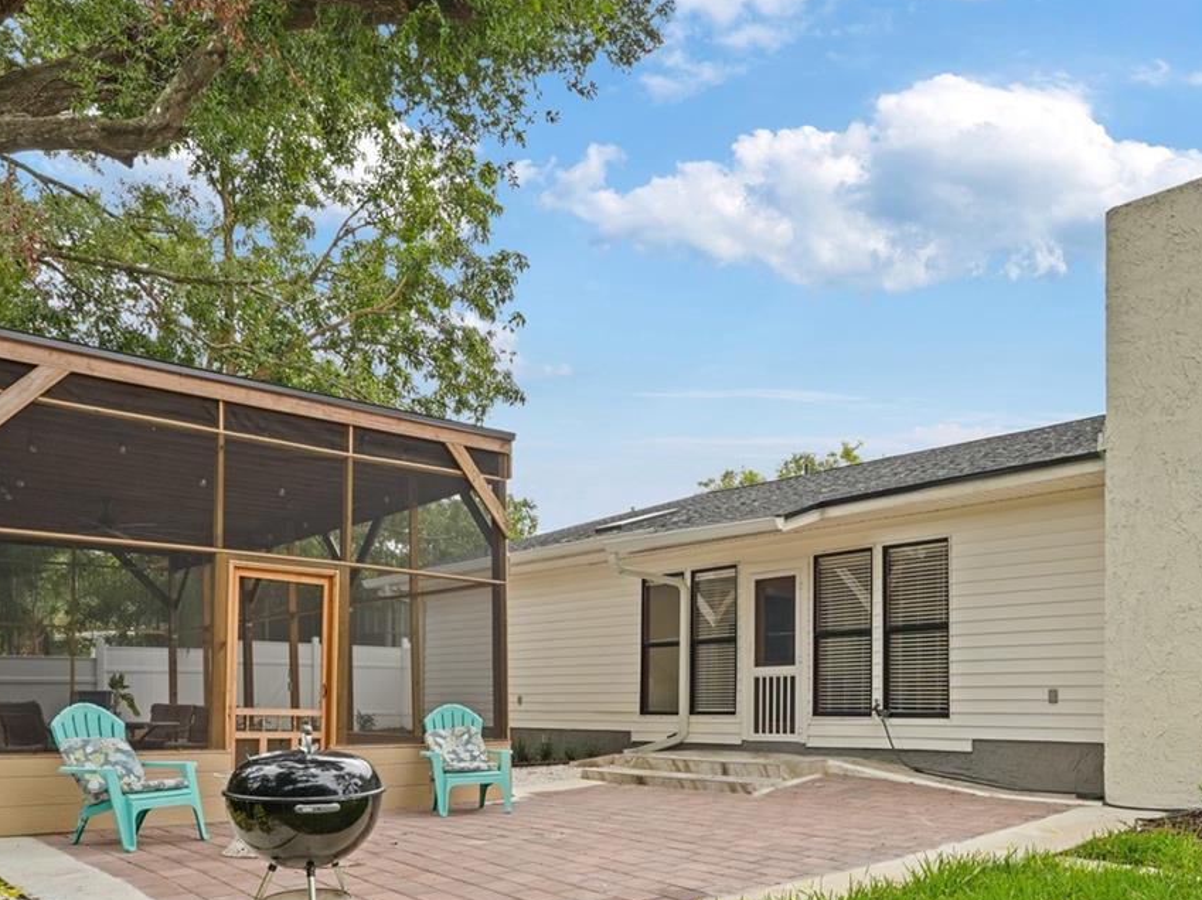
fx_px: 1007
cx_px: 735
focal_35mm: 29
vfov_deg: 46.4
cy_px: 676
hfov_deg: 61.0
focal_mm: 16
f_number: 8
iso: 250
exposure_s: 1/80
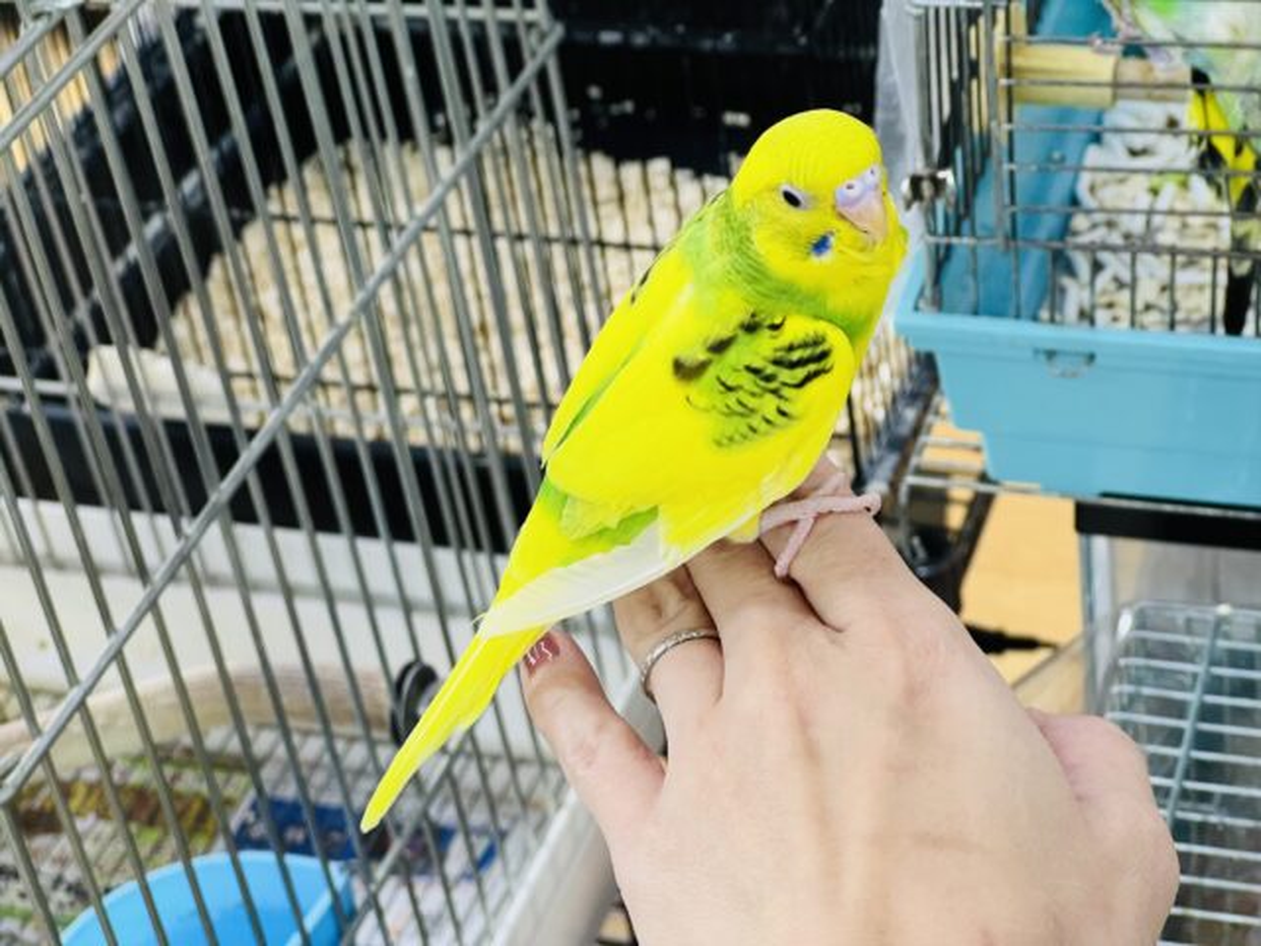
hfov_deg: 25.3
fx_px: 2805
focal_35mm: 77
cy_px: 473
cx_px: 630
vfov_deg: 19.1
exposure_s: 1/50
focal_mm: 9
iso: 320
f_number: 2.8
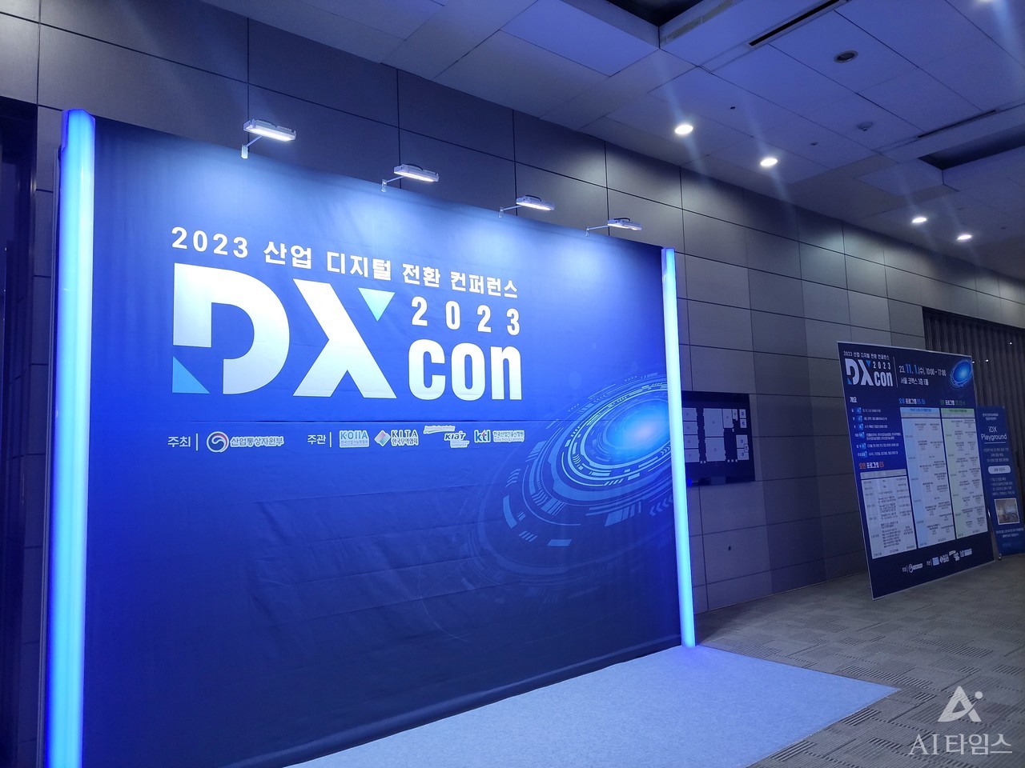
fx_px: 711
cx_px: 512
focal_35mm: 24
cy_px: 384
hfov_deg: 71.6
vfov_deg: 56.8
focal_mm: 5.23
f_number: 1.8
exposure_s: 1/120
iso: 200
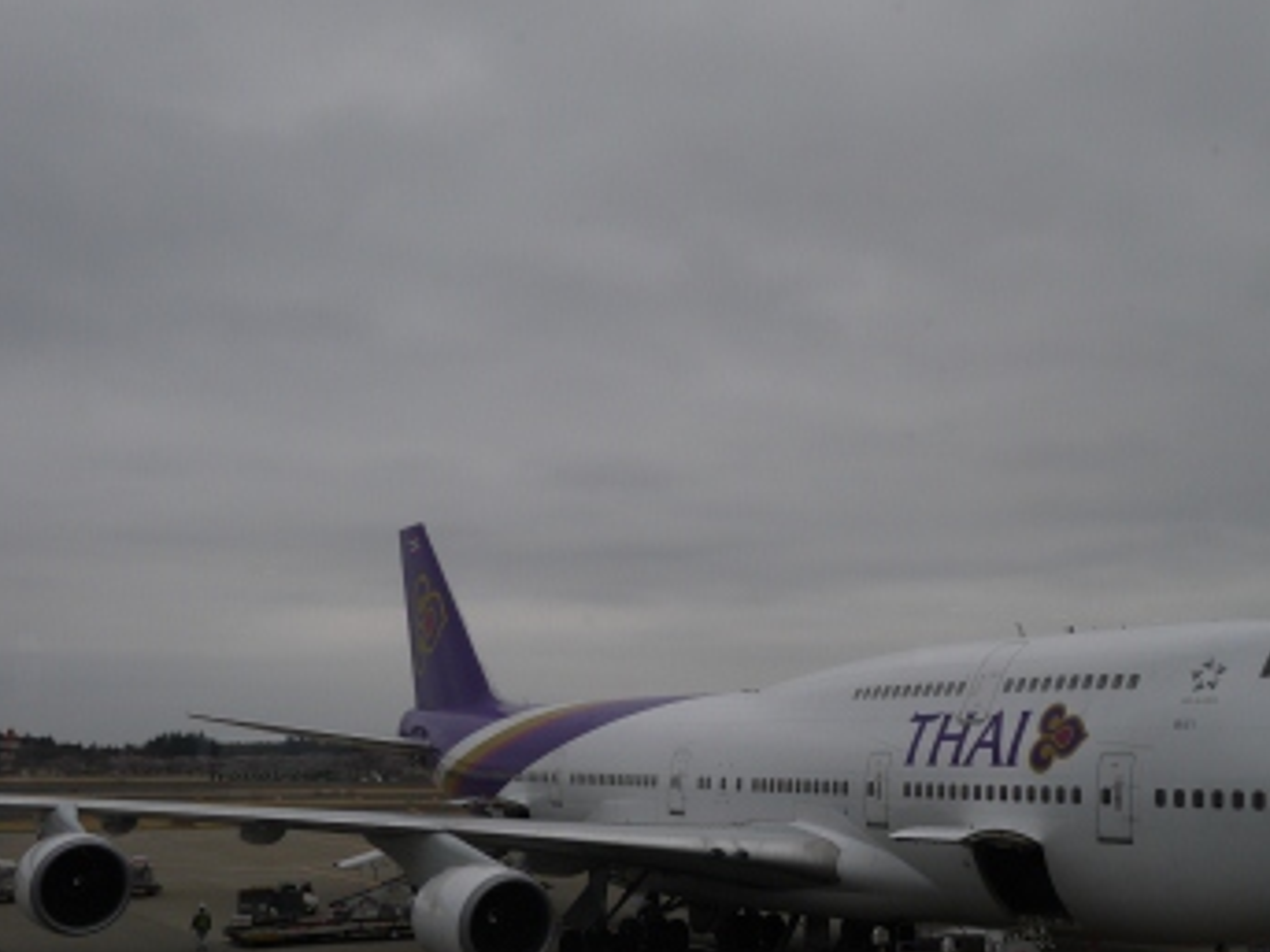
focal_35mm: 47
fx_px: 1724
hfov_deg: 40.1
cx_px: 811
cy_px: 489
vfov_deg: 30.9
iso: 160
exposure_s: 1/200
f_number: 6.3
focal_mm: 18
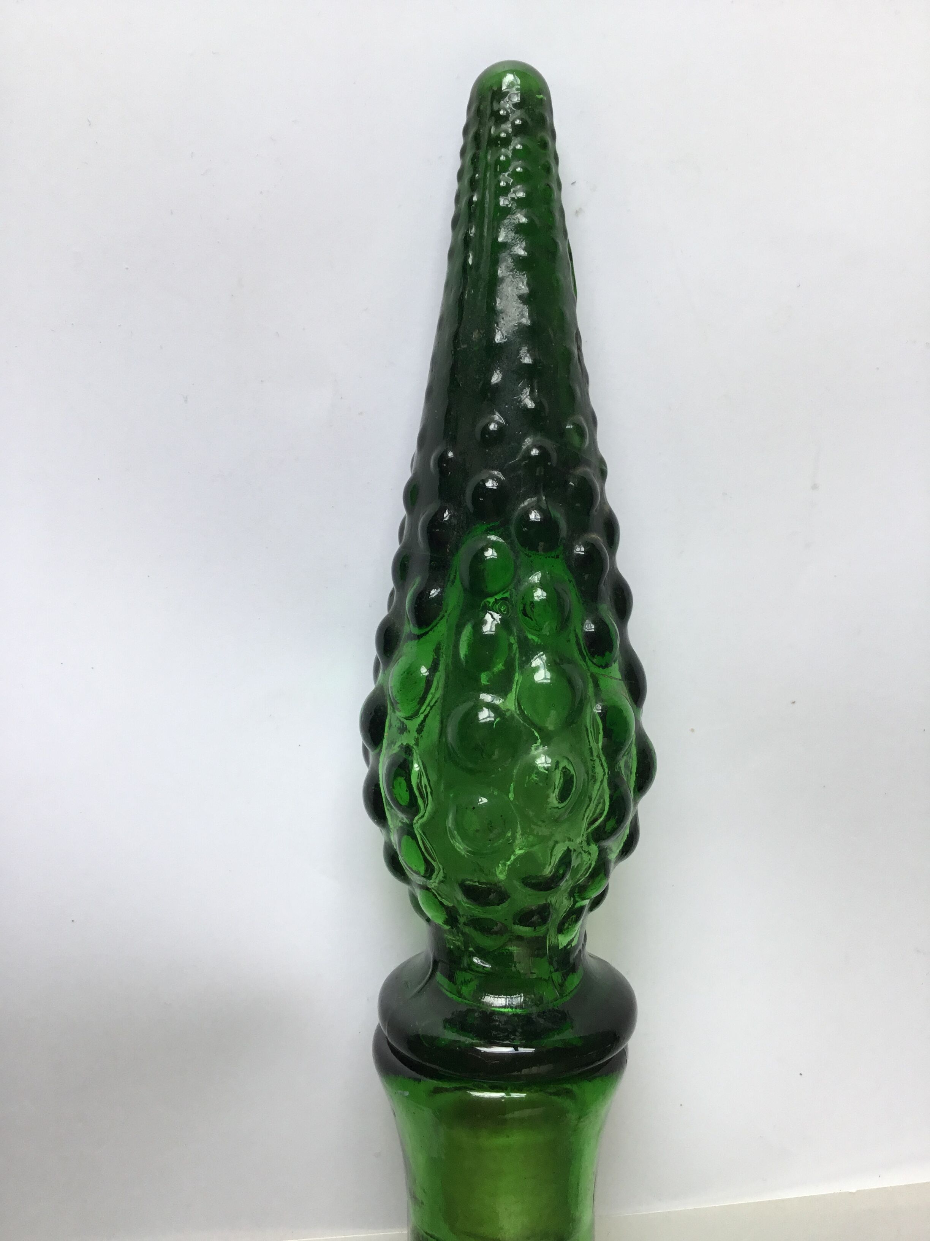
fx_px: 1110
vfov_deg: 58.4
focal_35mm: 31
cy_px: 620
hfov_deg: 45.4
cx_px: 465
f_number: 2.4
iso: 32
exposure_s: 1/100
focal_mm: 3.3
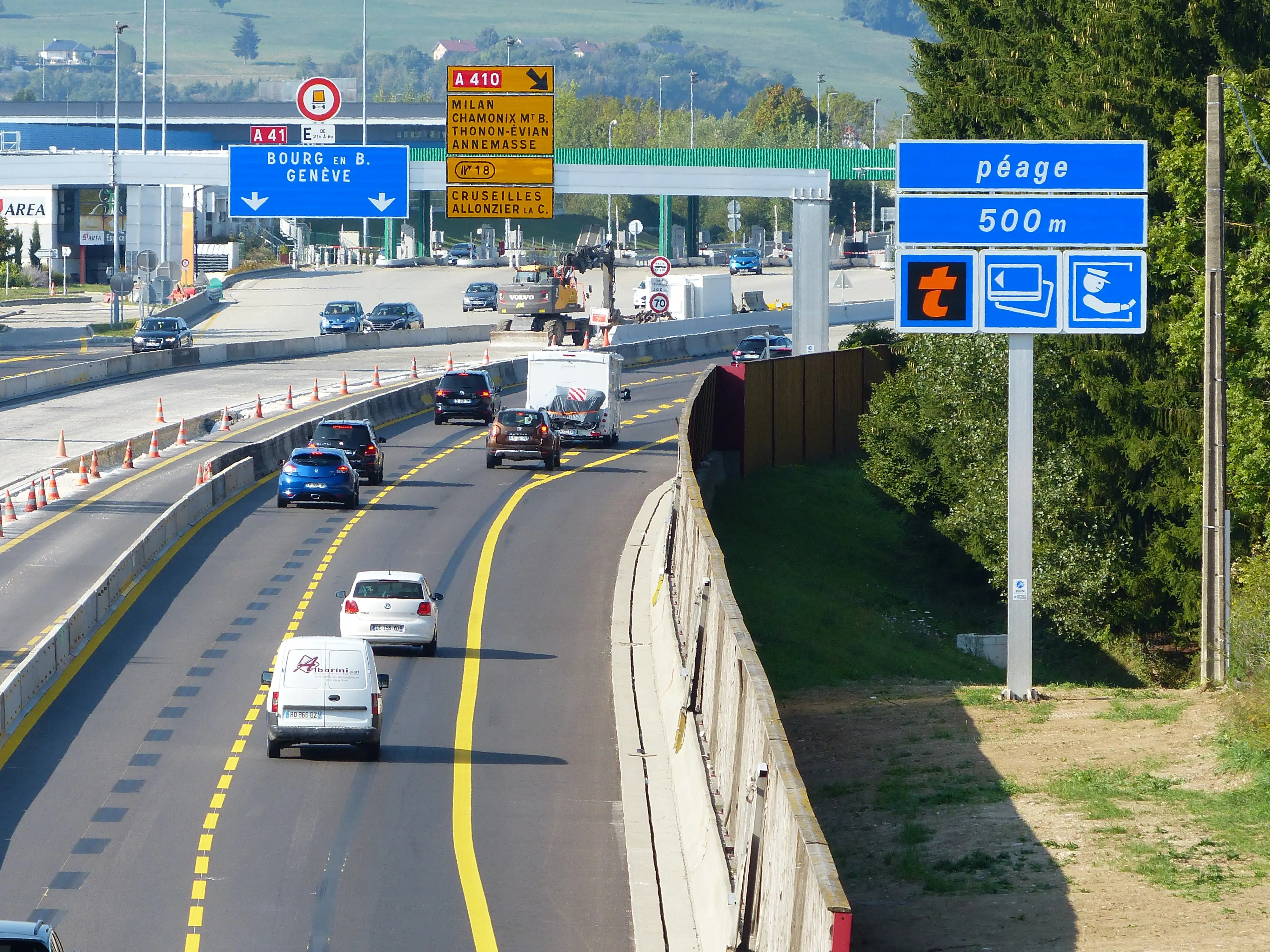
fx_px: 10053
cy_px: 476
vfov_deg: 5.4
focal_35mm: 274
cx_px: 635
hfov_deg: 7.2
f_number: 4
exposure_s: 1/500
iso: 100
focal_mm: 44.8
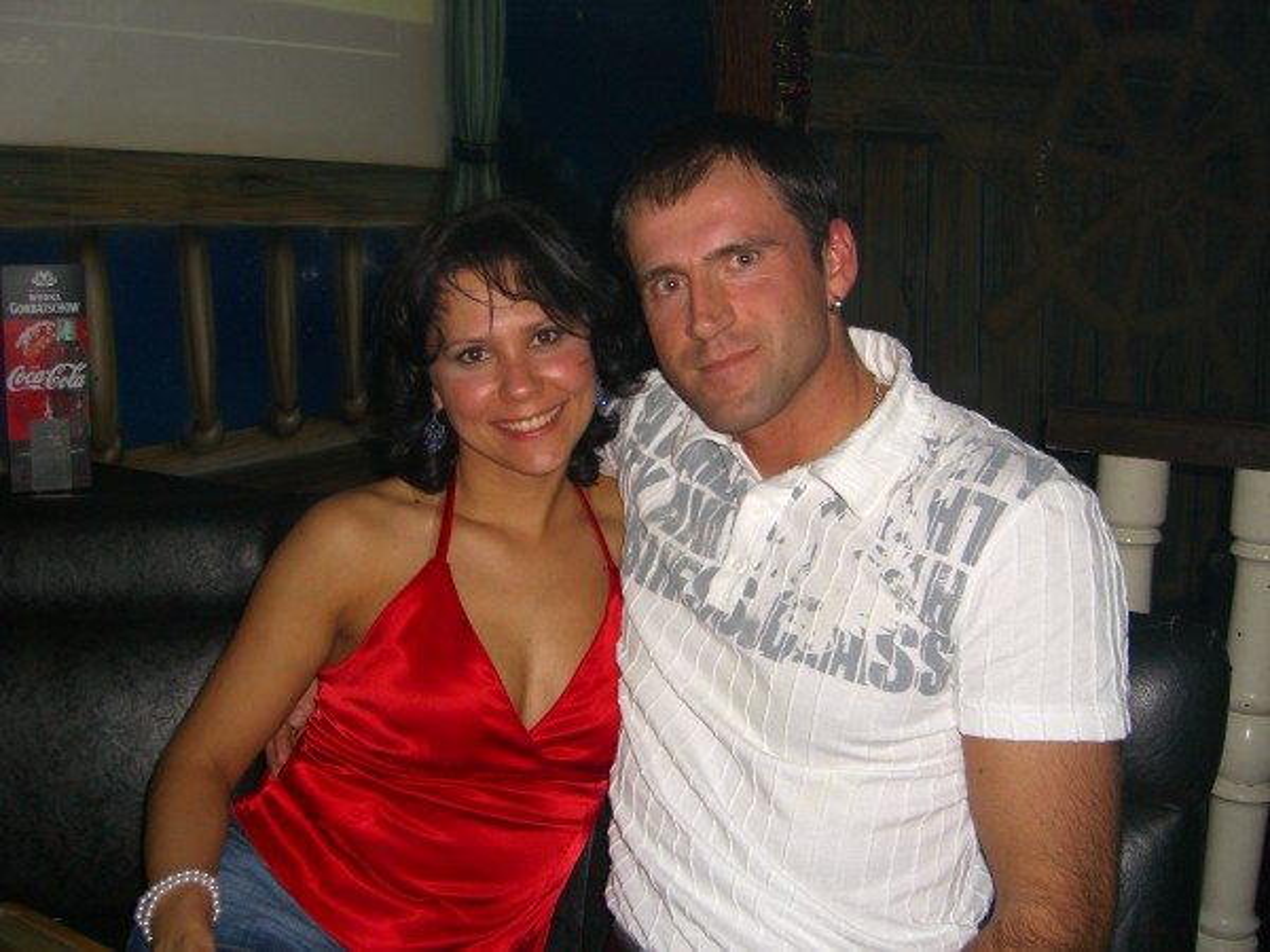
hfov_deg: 49.0
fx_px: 1394
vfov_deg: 37.7
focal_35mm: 38
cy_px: 476
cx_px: 635
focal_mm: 7.9
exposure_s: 1/60
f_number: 2.8
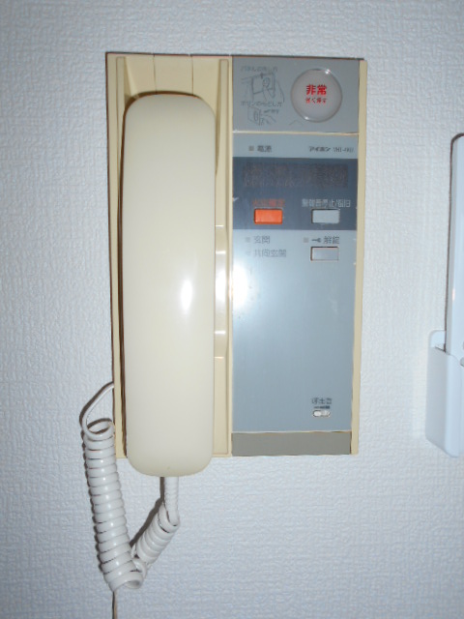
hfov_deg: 53.1
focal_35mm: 26
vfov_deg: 67.3
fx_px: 465
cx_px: 232
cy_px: 310
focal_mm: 4.6
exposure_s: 1/25
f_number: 3.2
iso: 80
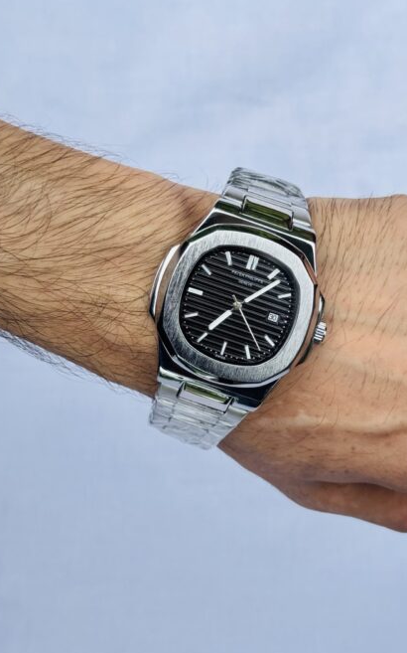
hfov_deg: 20.8
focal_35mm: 62
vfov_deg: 33.0
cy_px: 294
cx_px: 285
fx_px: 1102
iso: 64
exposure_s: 1/1458
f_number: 1.78
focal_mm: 6.76
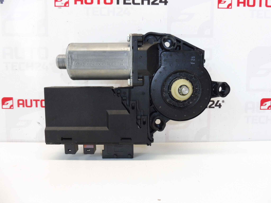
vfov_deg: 54.9
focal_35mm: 25
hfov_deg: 69.4
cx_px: 136
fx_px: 196
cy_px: 102
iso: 200
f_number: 4
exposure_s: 1/60
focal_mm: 4.4
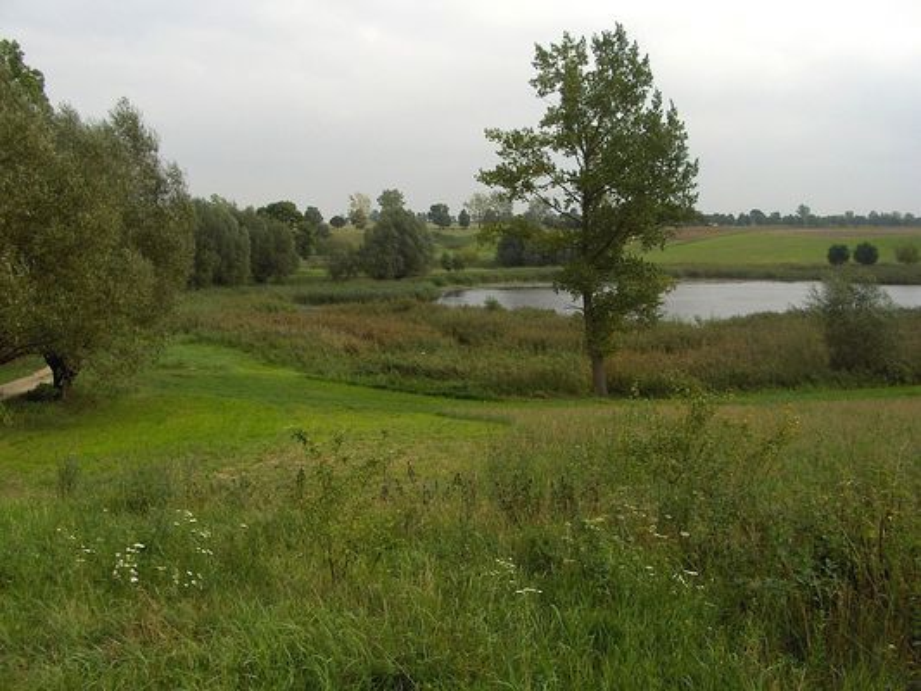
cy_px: 346
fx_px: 931
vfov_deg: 40.7
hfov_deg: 52.6
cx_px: 460
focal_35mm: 35
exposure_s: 1/538
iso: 100
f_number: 4.3
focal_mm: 5.8
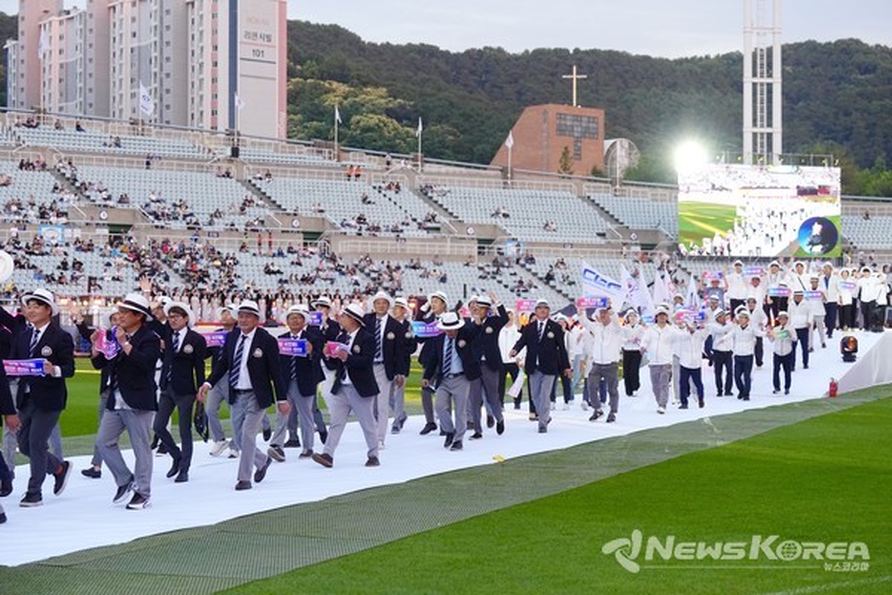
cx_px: 446
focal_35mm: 70
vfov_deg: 19.5
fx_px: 1734
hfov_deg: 28.8
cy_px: 298
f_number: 4
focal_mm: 70
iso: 2500
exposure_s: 1/400
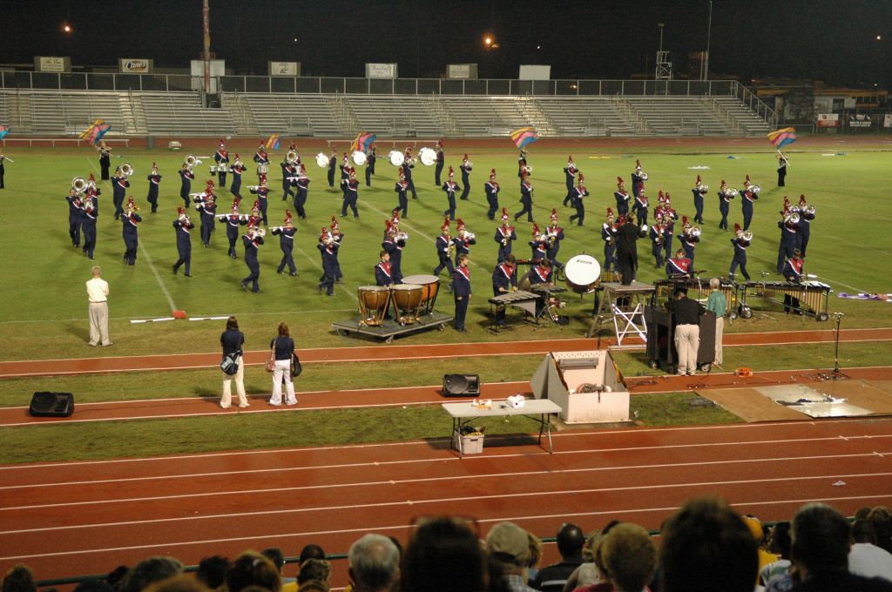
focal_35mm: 57
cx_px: 446
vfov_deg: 23.7
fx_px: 1411
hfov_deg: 35.1
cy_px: 296
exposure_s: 1/60
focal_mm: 38
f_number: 2.8
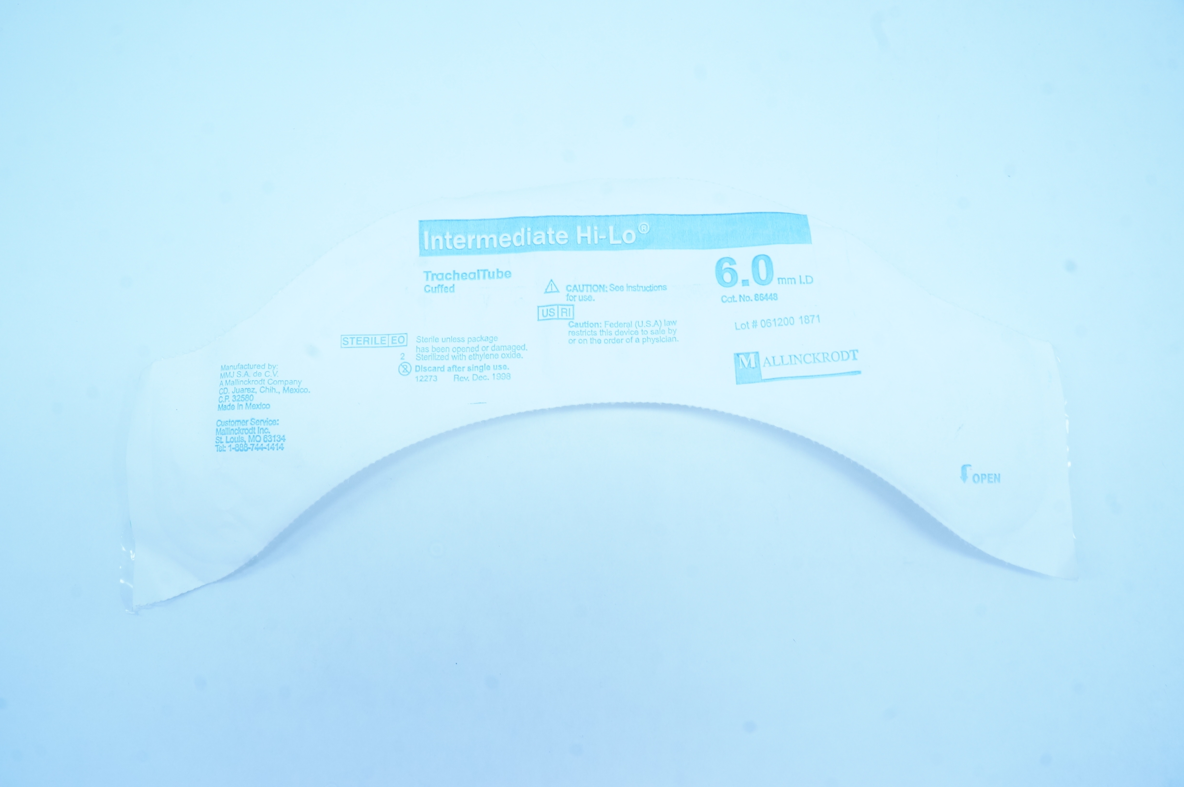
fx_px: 887
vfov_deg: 47.8
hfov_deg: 67.4
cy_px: 394
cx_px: 592
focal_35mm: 27
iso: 400
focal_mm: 18
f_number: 14
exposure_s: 1/13
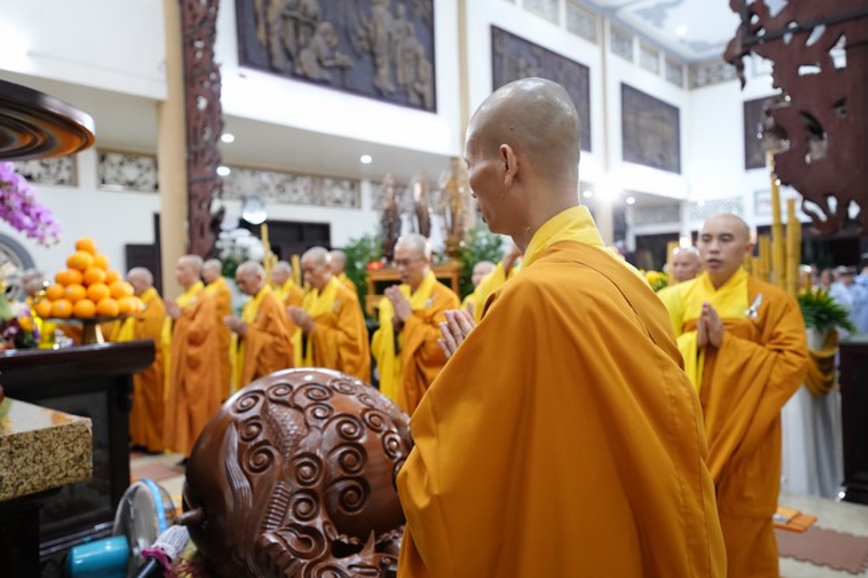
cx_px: 434
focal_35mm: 28
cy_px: 289
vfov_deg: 46.4
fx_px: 675
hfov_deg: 65.5
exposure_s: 1/100
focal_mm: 28
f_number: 3.2
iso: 3200
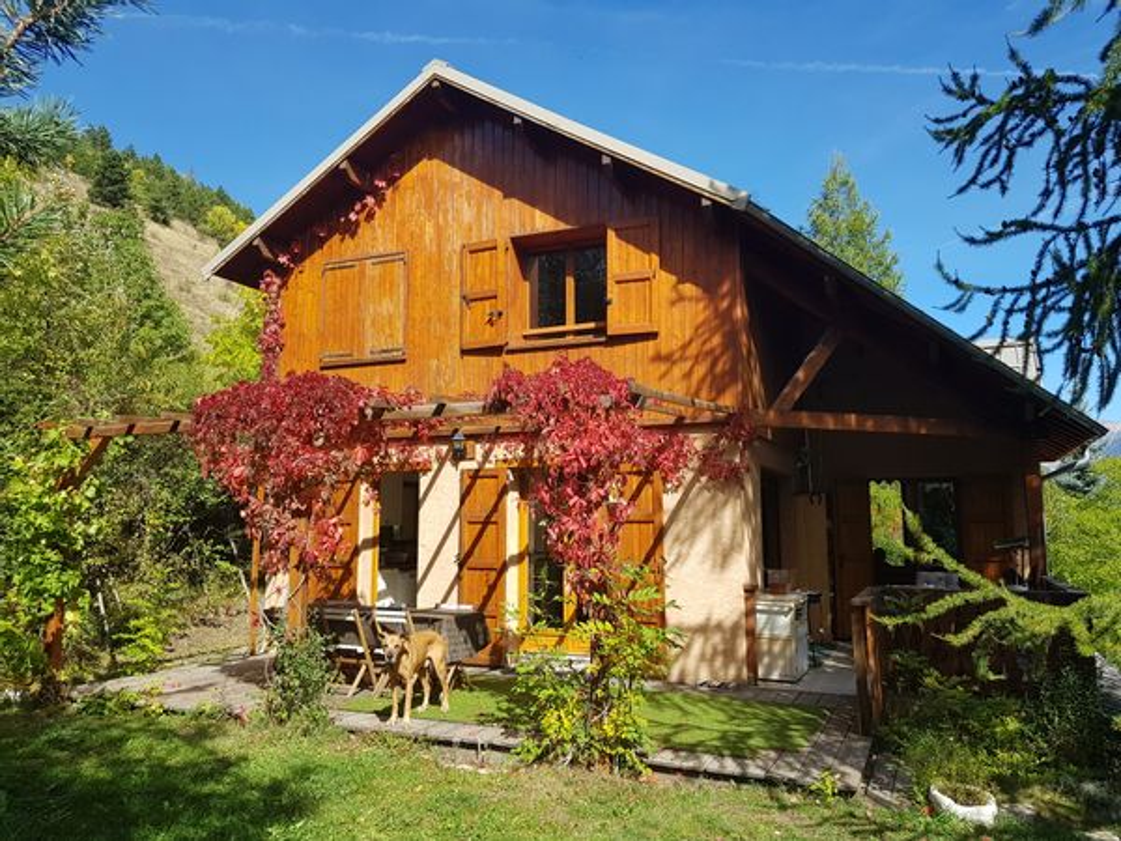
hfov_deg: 67.3
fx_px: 842
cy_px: 420
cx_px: 560
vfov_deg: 53.1
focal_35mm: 26
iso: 40
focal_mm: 4.3
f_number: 1.7
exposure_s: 1/1132
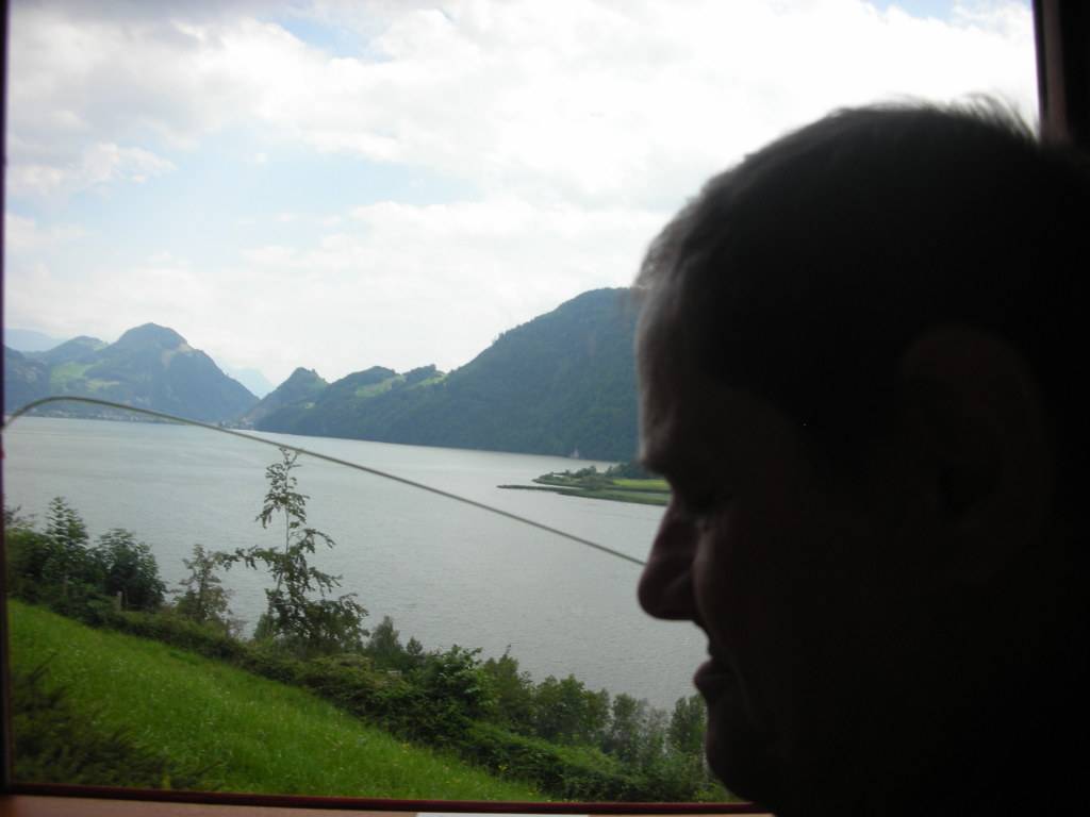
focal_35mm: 35
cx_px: 545
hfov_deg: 52.6
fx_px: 1102
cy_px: 408
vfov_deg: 40.7
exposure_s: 1/500
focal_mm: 5.8
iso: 50
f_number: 3
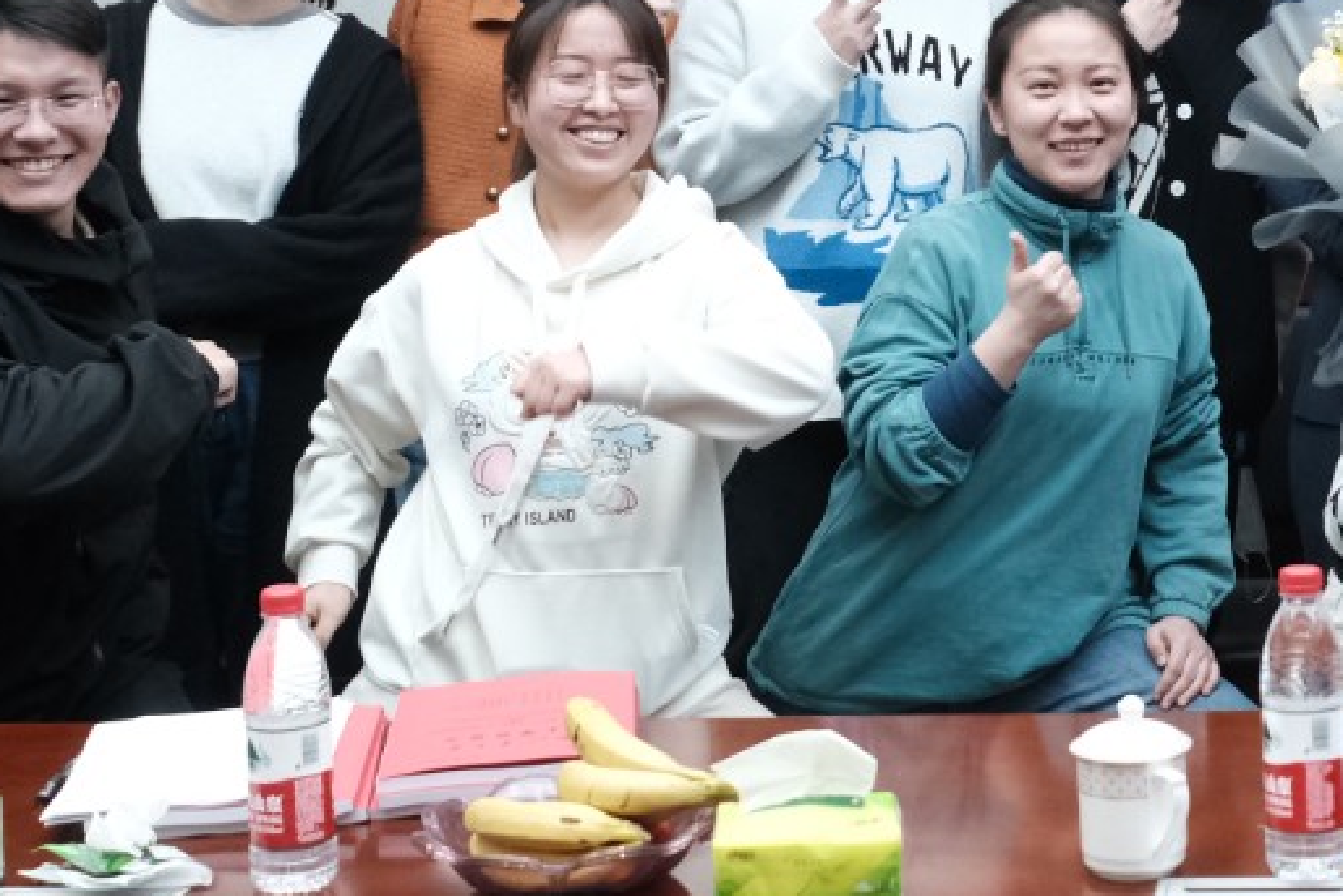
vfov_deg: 16.0
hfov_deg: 23.5
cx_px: 1236
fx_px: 3134
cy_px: 16
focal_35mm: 84
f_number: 4
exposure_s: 1/180
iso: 2000
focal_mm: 18
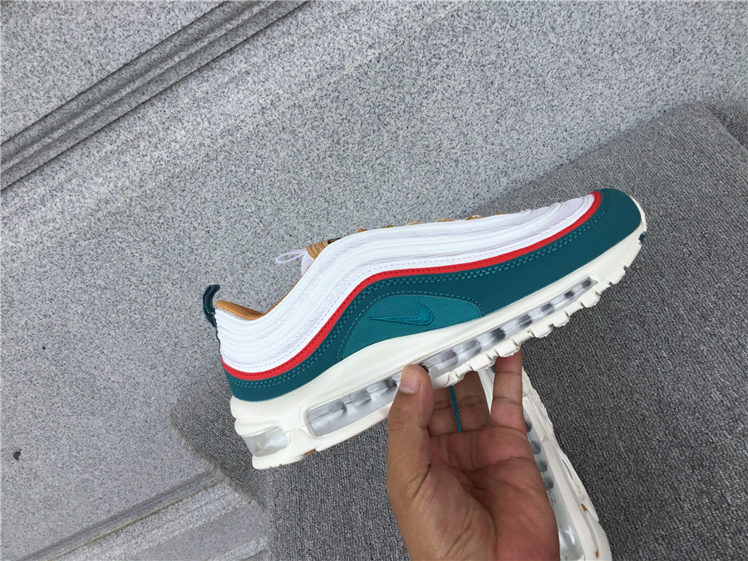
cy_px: 280
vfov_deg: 45.4
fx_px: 670
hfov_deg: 58.4
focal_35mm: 31
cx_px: 374
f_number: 2.4
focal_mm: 3.3
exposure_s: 1/506
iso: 25
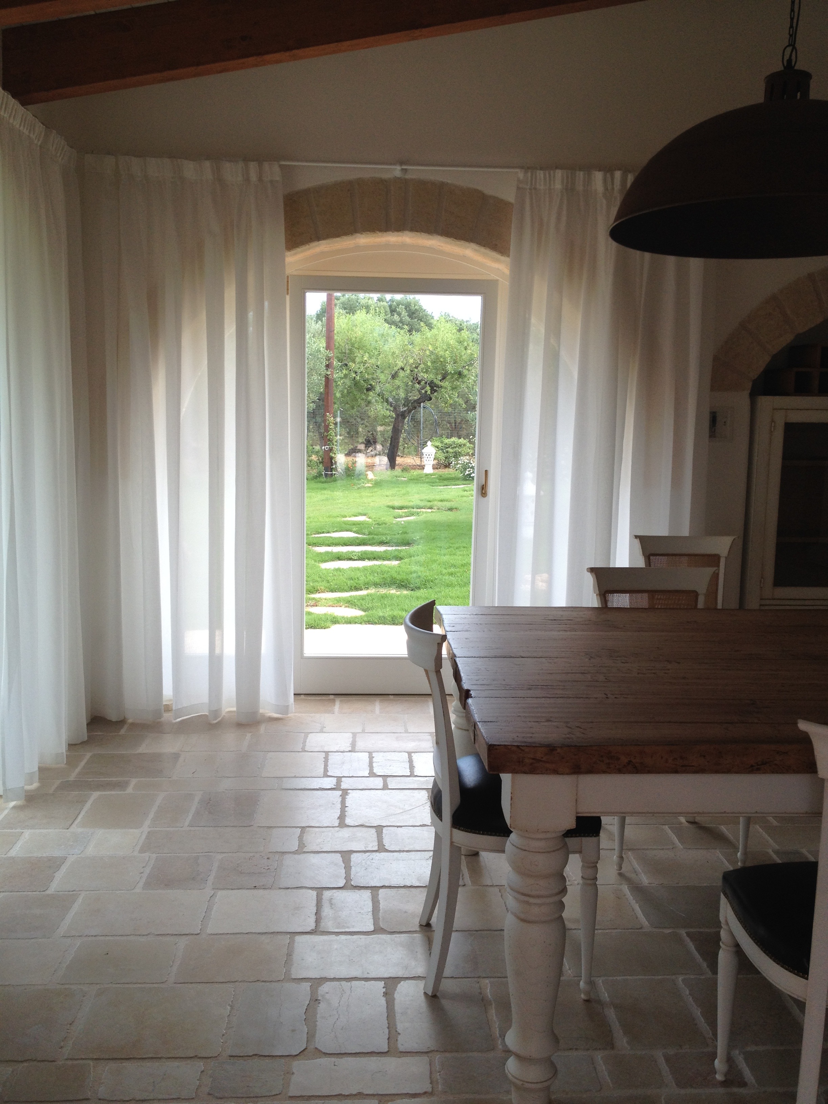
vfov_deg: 52.6
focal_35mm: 35
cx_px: 414
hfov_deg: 40.7
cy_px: 552
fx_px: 1116
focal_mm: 4.28
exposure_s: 1/196
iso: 50
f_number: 2.4
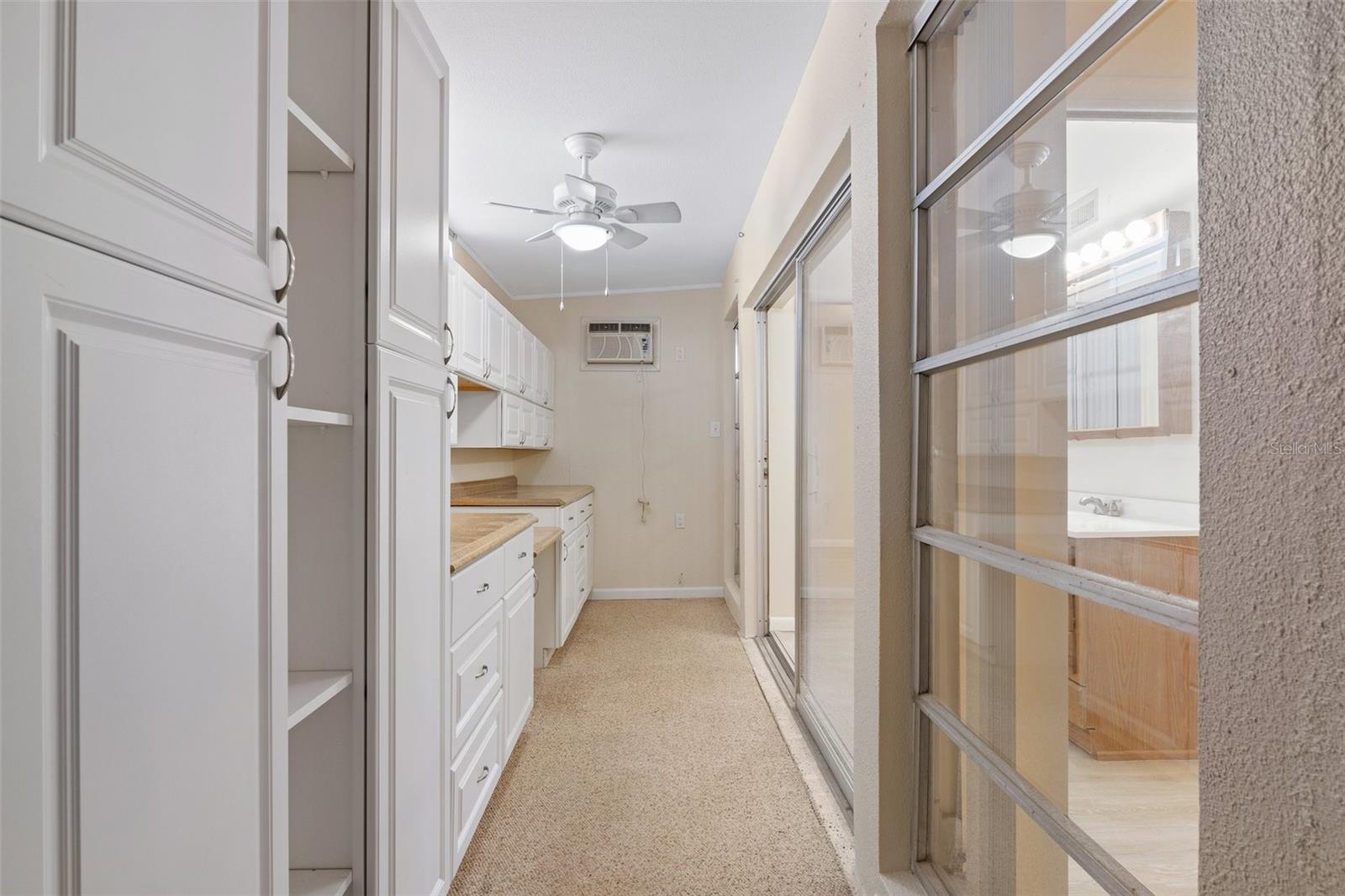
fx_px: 706
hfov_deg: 87.2
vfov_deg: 64.8
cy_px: 448
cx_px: 672
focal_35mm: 19
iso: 250
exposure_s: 1/1.67
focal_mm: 12.6
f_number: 8
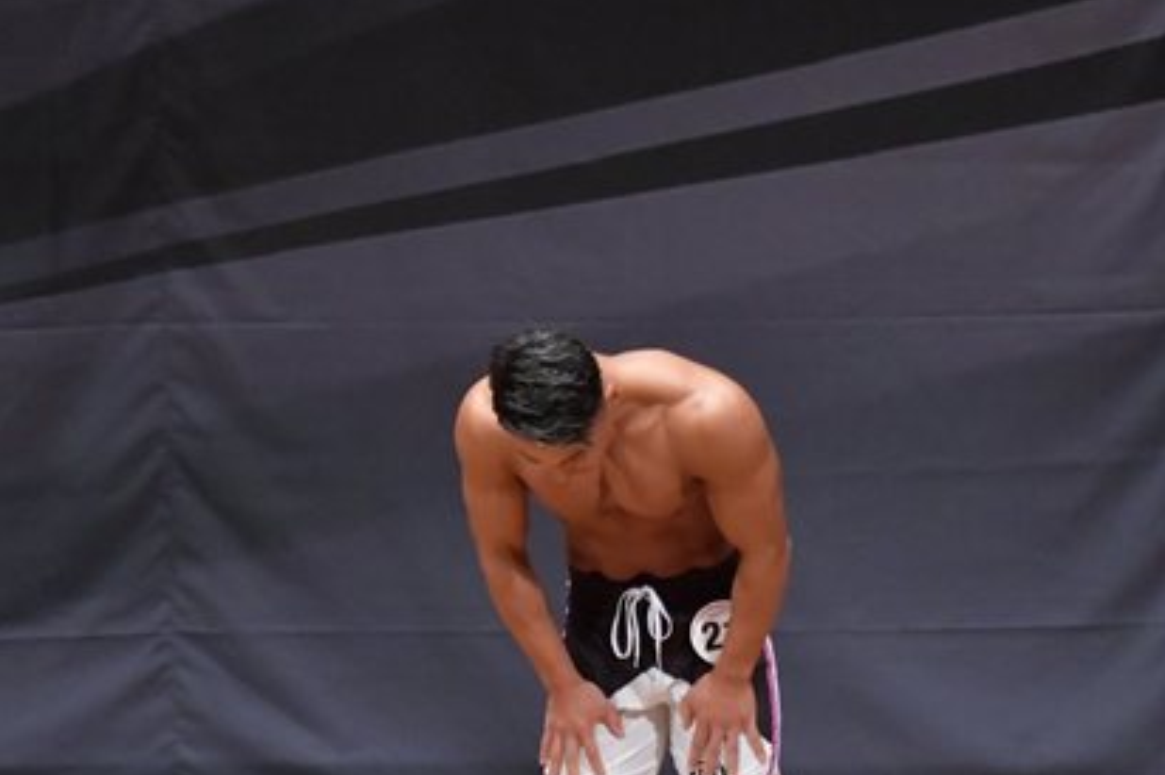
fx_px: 14615
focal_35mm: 452
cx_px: 409
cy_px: 526
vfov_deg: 3.0
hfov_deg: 4.6
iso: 6400
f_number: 5.6
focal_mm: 160
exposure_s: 1/400
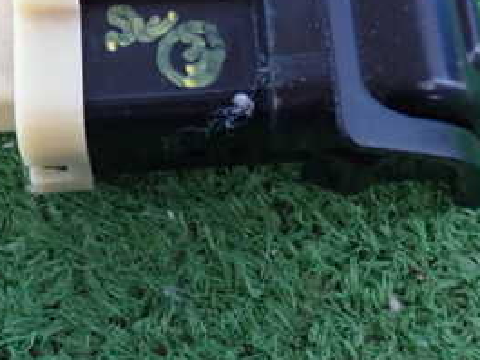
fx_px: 1193
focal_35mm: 86
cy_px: 5
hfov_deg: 22.7
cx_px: 197
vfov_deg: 16.8
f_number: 2.7
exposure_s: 1/25
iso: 800
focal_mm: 6.83
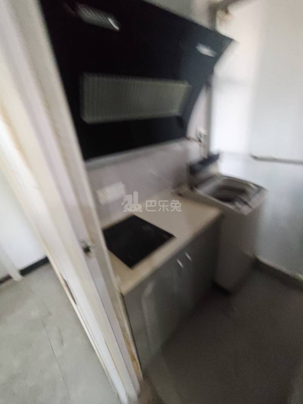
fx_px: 175
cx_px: 152
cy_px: 202
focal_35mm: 15
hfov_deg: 81.7
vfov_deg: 98.2
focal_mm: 1.91
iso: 800
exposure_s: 1/25
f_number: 2.2
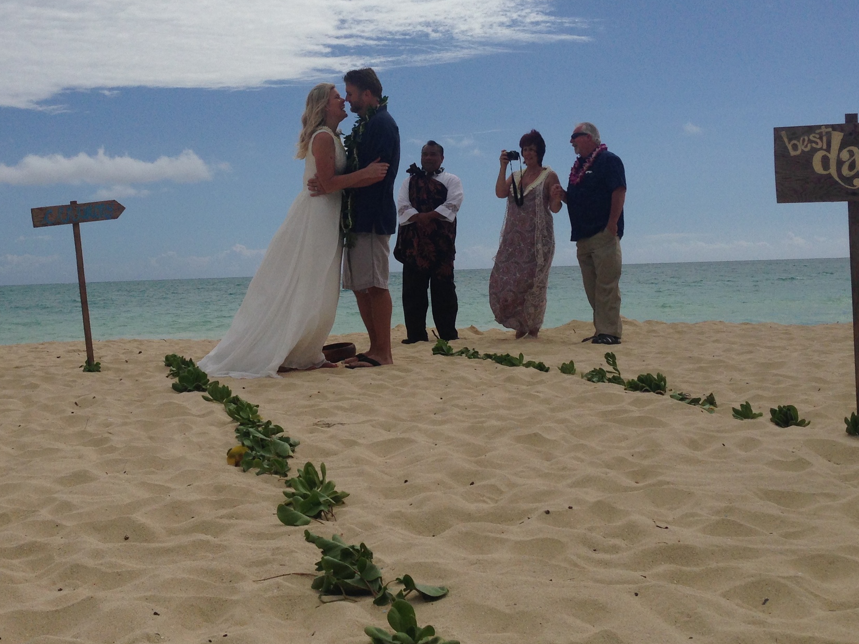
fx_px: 1241
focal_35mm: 50
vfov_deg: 28.8
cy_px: 186
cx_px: 346
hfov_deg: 38.0
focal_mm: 4.12
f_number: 2.4
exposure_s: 1/6803
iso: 50
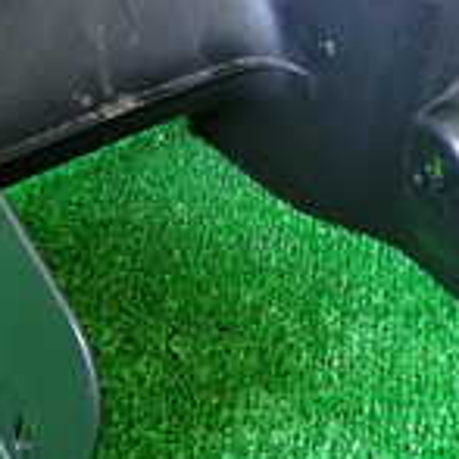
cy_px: -97
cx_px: 206
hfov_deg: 19.3
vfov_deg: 18.3
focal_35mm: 90
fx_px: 1350
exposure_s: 1/30
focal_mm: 4.5
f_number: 2
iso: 250
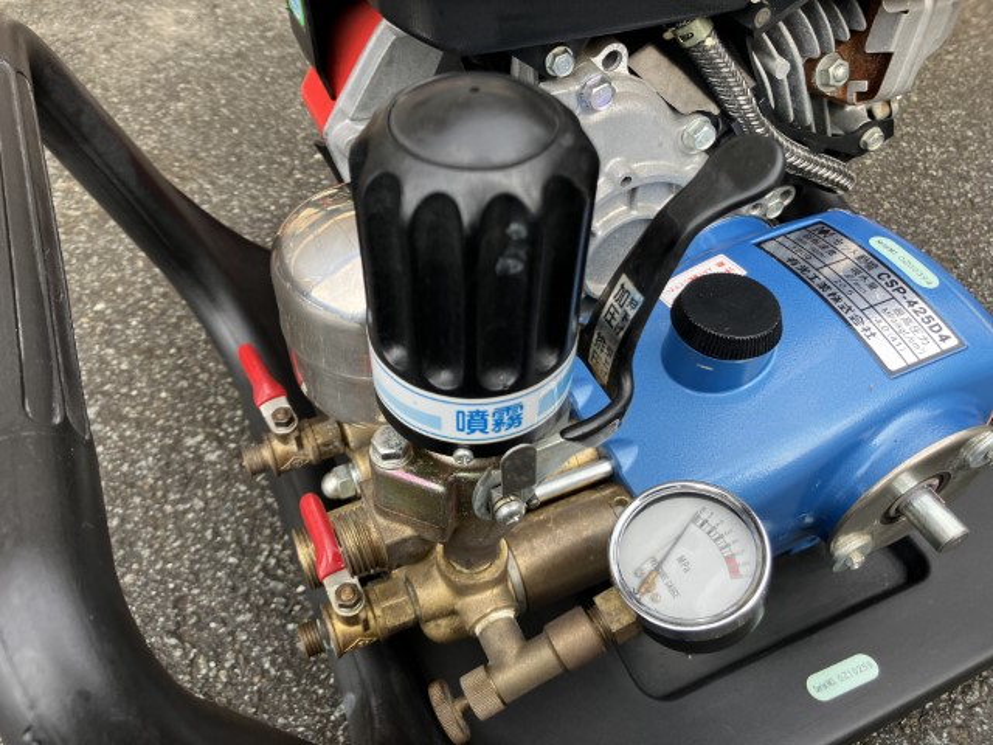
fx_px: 803
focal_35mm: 28
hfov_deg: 63.4
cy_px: 372
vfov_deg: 49.7
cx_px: 496
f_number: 1.8
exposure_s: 1/376
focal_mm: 3.99
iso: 32
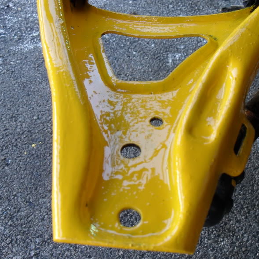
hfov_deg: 39.9
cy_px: 128
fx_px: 356
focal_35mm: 42
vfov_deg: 40.0
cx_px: 151
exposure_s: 1/90
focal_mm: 6.2
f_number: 2.8
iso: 160
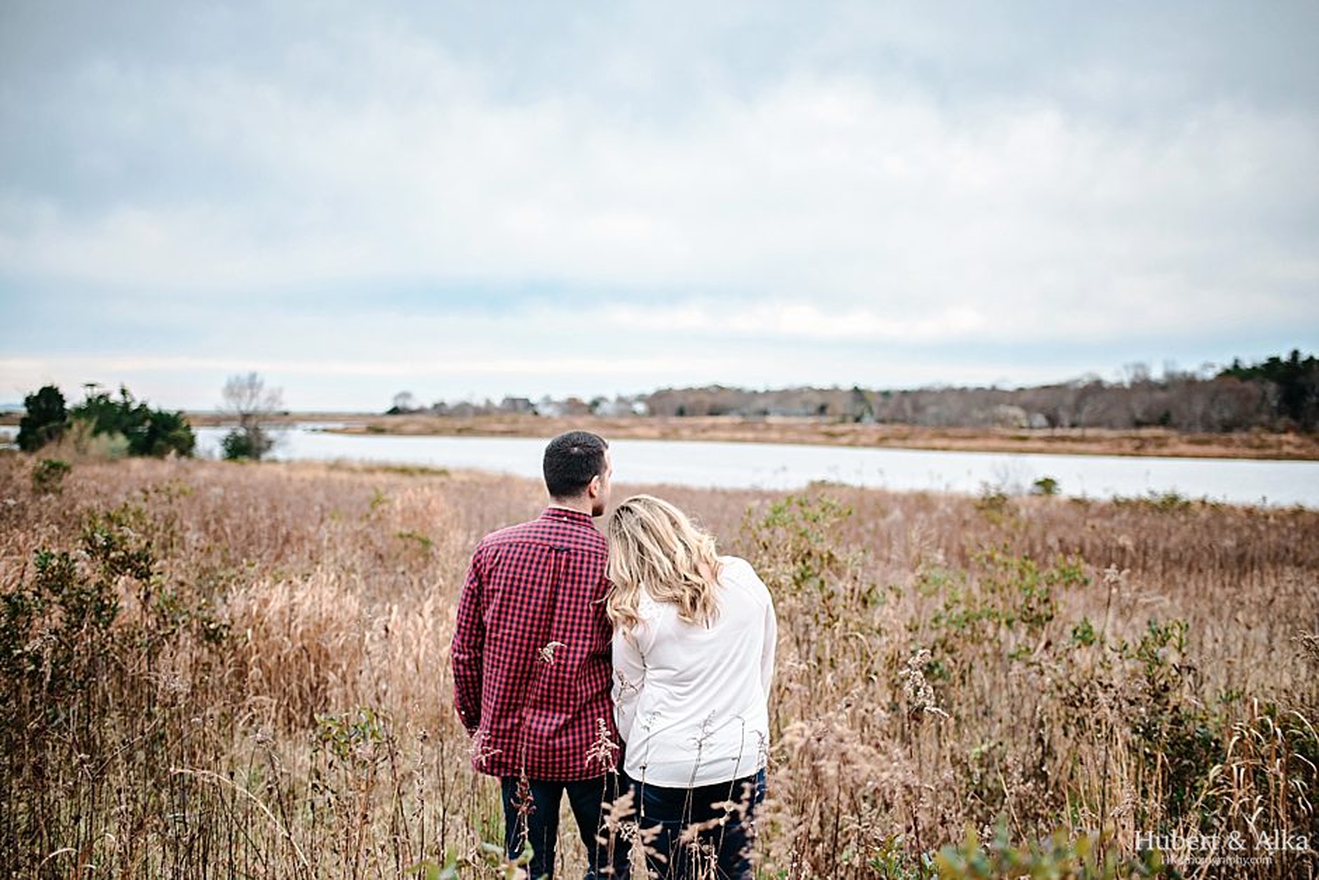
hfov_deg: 54.4
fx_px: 1282
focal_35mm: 35
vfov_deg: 37.9
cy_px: 440
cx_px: 660
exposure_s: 1/5000
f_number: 1.8
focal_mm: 35
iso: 500
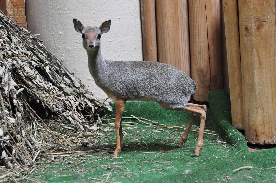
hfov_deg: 10.2
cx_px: 138
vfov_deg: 6.8
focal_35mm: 202
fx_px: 1551
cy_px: 92
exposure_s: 1/100
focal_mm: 135
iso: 3200
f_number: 4.8
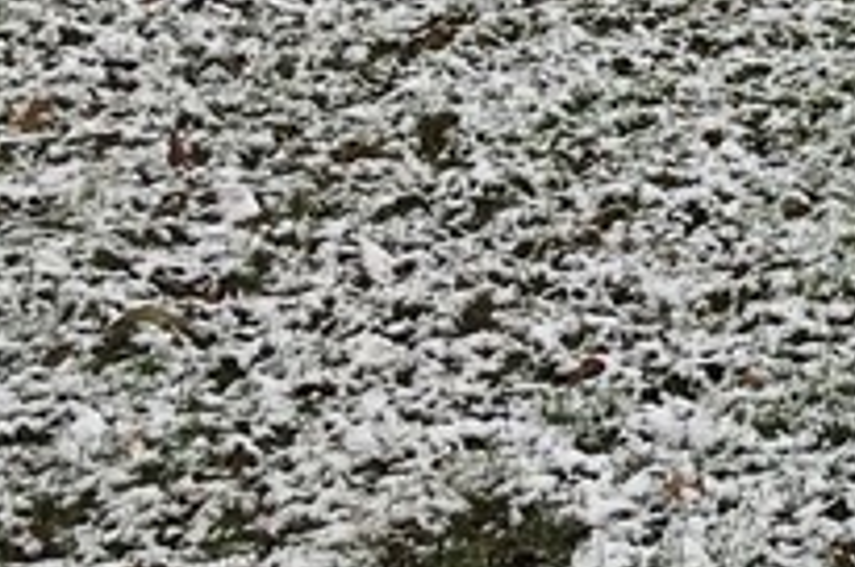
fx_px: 3581
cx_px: 1543
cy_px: -613
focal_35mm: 151
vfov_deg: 8.5
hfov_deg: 12.4
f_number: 2.2
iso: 25
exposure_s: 1/330
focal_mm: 4.15
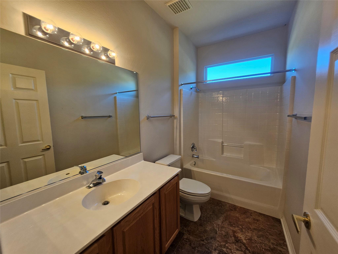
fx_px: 127
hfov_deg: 106.2
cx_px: 169
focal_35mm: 13
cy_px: 127
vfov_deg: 89.9
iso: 64
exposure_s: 1/60
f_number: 2.2
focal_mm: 2.2
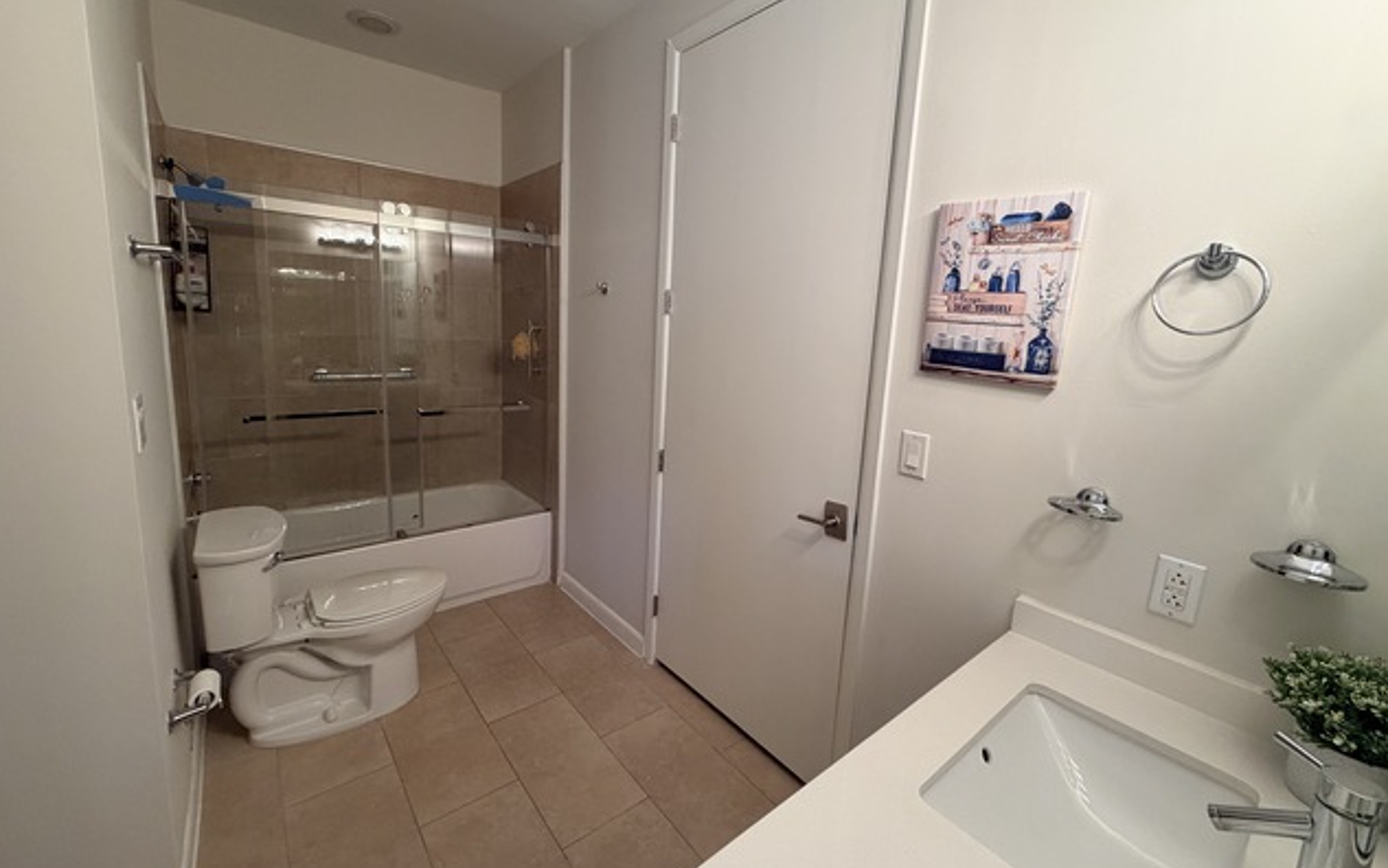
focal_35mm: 15
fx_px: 568
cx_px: 691
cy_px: 406
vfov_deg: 74.7
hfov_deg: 101.4
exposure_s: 1/120
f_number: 2.2
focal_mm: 2.22
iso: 250
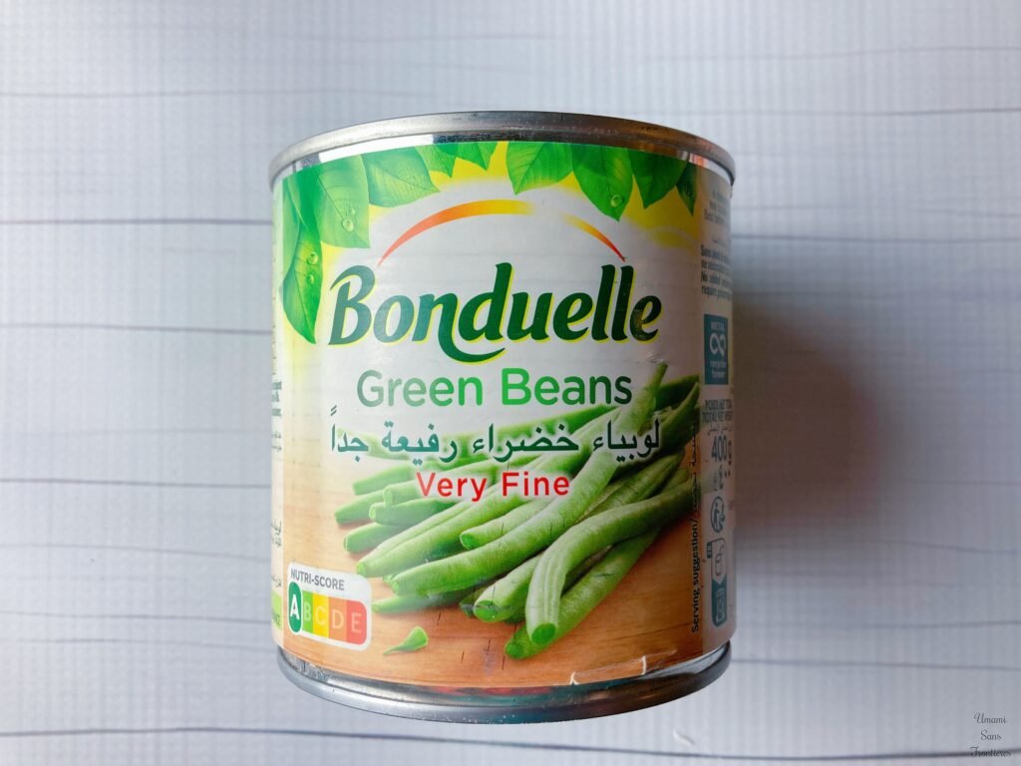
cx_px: 510
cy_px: 383
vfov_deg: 49.7
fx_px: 826
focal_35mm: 28
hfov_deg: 63.4
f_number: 1.8
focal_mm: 3.99
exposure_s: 1/100
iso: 40
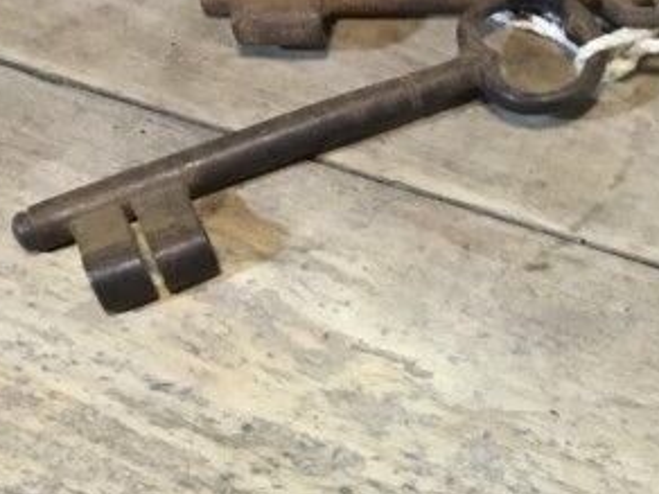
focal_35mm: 85
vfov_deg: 17.1
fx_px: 1618
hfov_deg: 22.4
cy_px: 453
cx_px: 614
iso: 250
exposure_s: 1/33
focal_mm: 3.3
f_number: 2.4
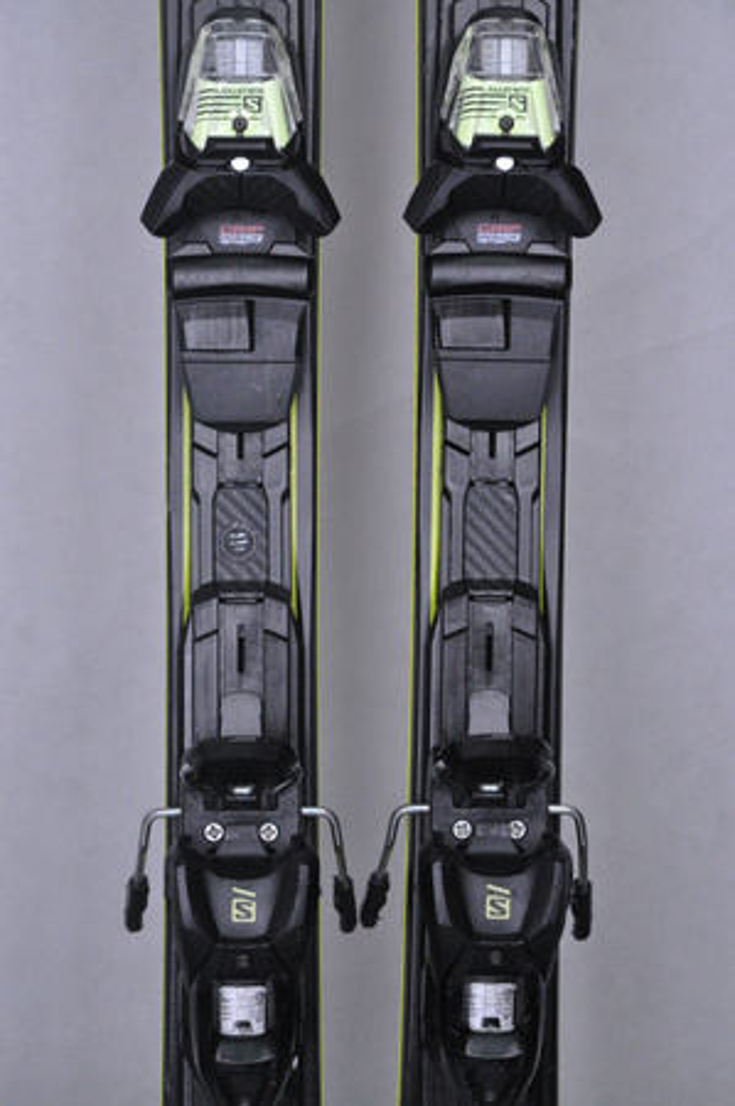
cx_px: 368
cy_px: 553
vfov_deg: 17.1
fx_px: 3683
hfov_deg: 11.4
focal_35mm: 120
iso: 3200
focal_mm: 80
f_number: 8
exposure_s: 1/125
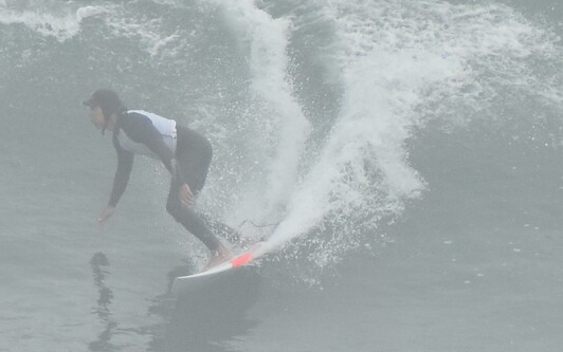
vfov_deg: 1.1
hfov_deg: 1.8
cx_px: 228
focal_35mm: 1149
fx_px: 17637
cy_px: 87
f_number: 7.1
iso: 400
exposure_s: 1/2000
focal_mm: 250
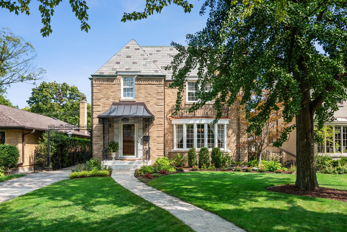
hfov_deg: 58.7
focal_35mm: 32
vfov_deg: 41.1
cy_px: 116
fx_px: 309
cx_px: 174
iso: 400
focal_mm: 32
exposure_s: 1/160
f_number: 8
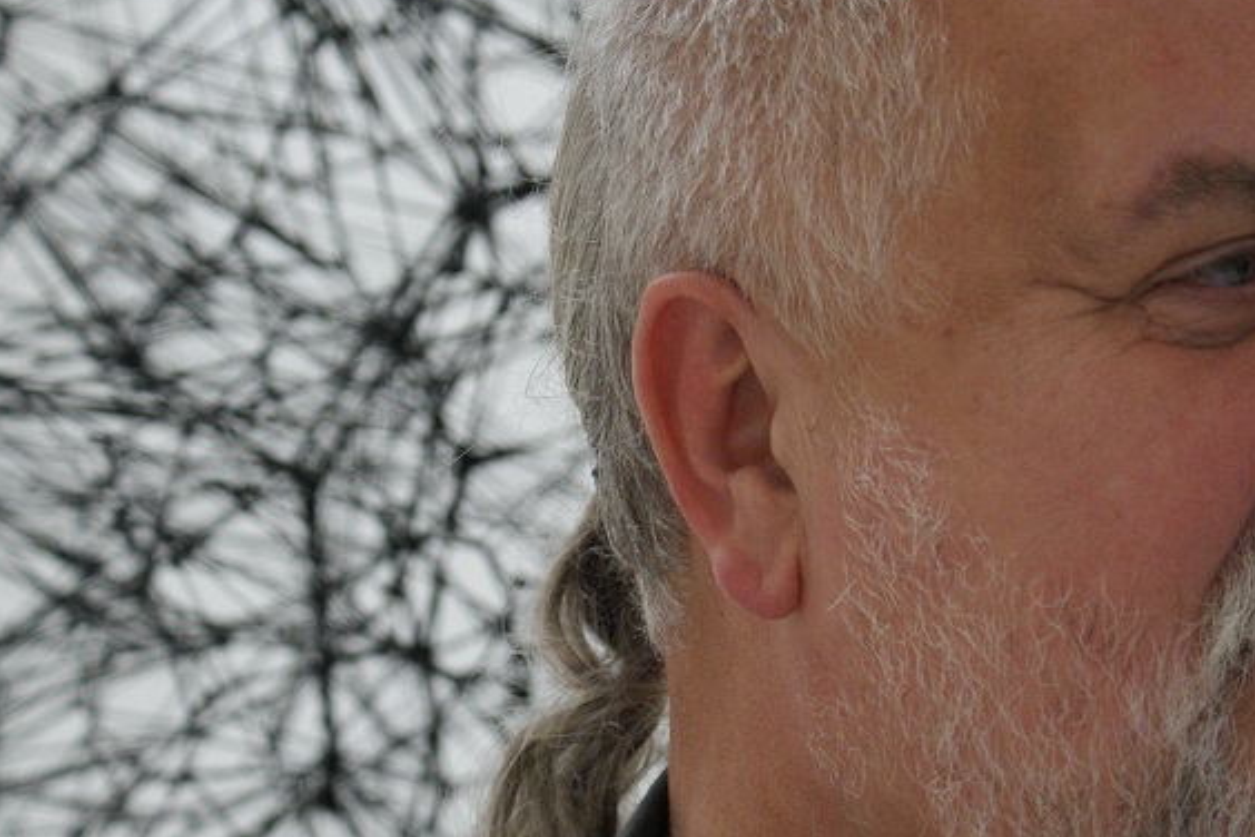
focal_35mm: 161
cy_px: 358
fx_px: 5611
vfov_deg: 8.5
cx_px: 823
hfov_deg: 12.7
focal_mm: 55
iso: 400
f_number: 5.6
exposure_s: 1/30
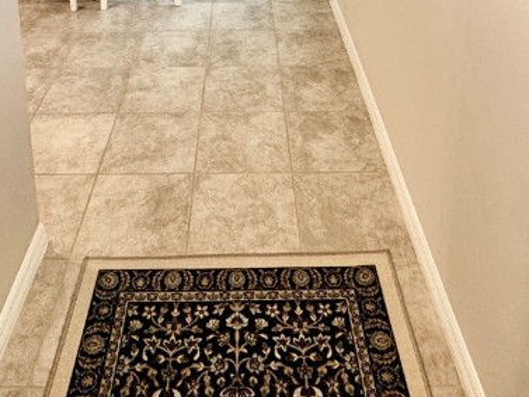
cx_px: 239
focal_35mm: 38
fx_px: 581
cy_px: -136
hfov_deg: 48.9
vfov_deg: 29.4
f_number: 2.2
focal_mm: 2.22
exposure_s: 1/120
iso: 200
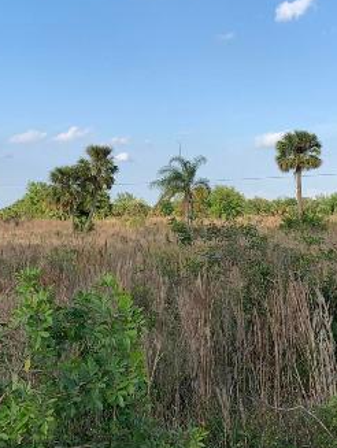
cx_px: 200
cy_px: 111
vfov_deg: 31.1
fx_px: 790
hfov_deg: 24.0
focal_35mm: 61
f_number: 1.8
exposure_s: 1/1748
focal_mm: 4.25
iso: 25
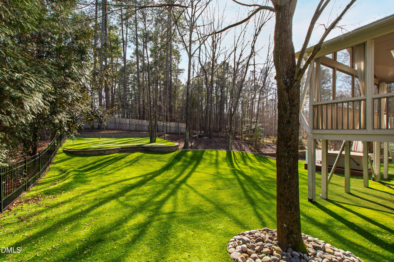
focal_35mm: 15
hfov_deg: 100.4
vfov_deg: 77.3
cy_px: 131
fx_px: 164
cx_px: 197
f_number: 8
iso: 250
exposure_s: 1/60
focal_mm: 10
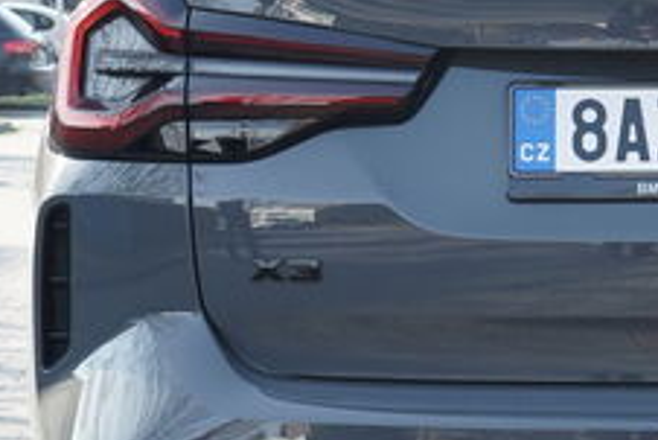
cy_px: 242
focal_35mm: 143
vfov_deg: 9.6
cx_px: 713
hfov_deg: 14.0
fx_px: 2615
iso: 800
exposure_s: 1/200
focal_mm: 39
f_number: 8
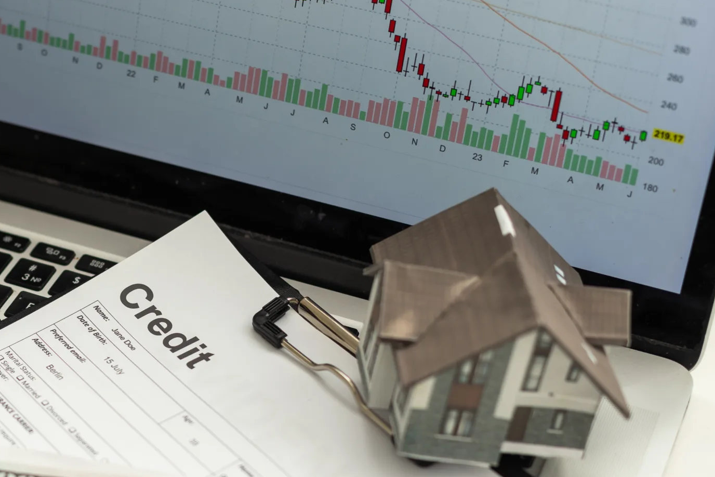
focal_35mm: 93
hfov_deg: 21.6
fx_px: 1847
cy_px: 326
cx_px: 117
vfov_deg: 14.7
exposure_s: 1/160
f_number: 2.8
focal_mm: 50
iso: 64
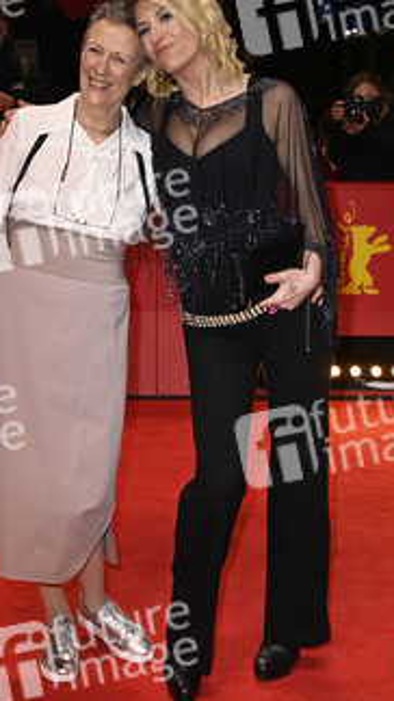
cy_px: 329
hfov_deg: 19.4
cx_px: 149
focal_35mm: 62
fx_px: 1153
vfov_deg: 33.8
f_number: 5.6
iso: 640
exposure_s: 1/160
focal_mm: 48
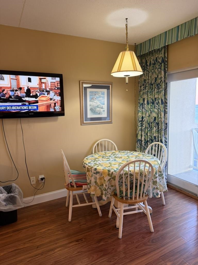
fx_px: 183
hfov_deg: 56.8
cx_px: 99
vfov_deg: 71.6
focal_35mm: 24
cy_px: 132
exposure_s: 1/60
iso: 250
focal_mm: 6.76
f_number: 1.78
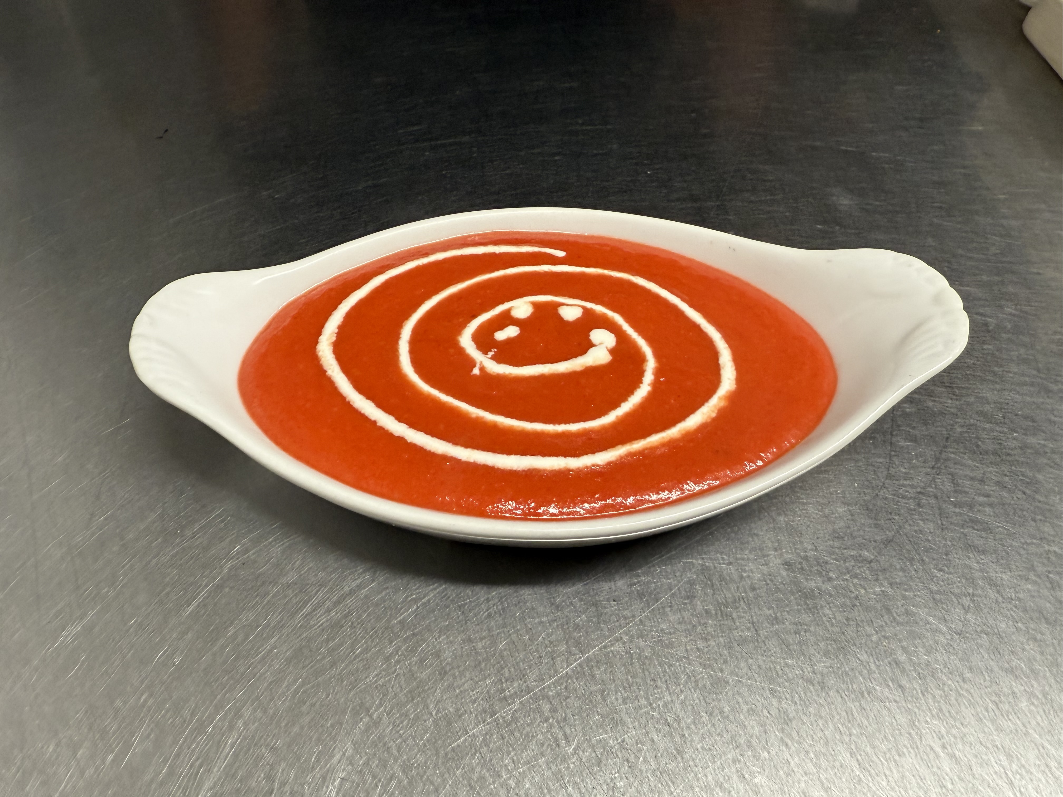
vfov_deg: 56.8
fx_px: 737
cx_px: 532
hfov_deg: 71.6
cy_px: 398
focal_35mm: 24
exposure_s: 1/100
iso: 160
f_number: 2.2
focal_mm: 2.22
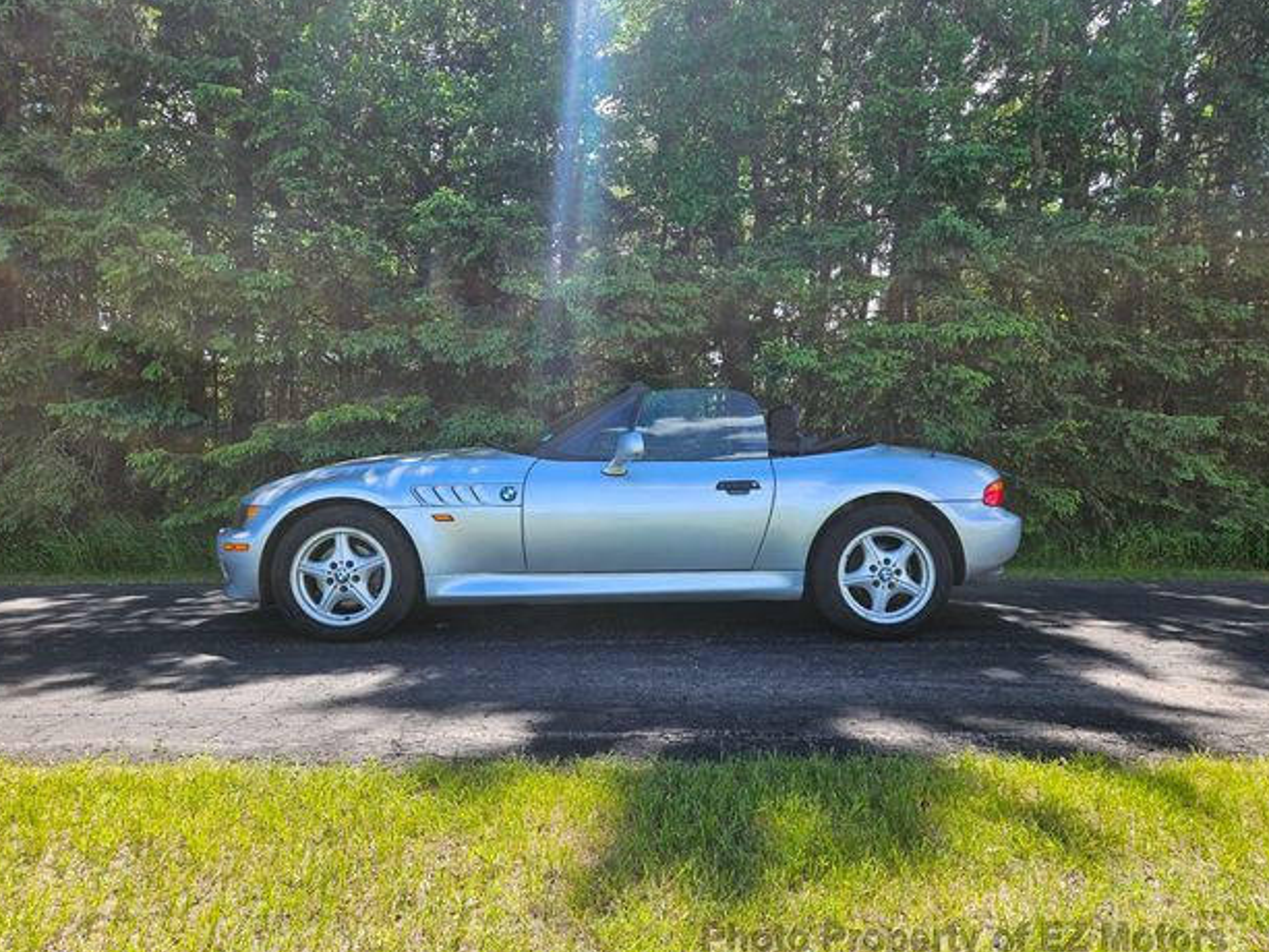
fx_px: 880
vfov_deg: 56.8
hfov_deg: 71.6
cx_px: 633
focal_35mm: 24
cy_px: 486
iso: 40
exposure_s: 1/719
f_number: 1.8
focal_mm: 5.4
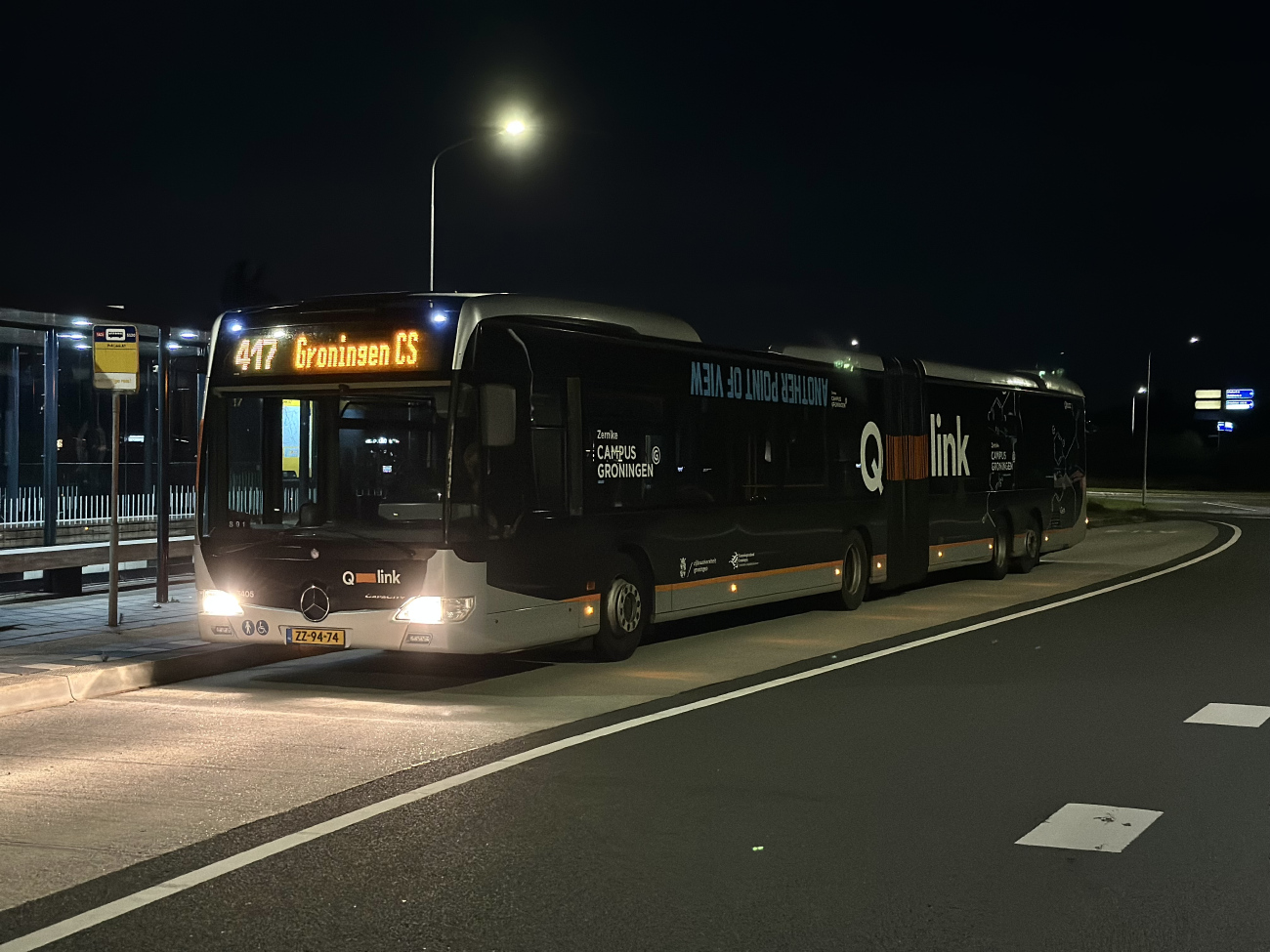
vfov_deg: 30.3
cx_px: 635
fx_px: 1761
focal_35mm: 48
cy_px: 476
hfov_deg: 39.7
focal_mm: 6.86
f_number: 1.78
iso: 800
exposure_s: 1/37
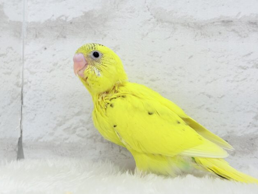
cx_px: 128
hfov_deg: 36.2
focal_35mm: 53
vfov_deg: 27.5
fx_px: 395
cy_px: 98
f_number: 1.6
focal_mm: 5.96
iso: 64
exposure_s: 1/100
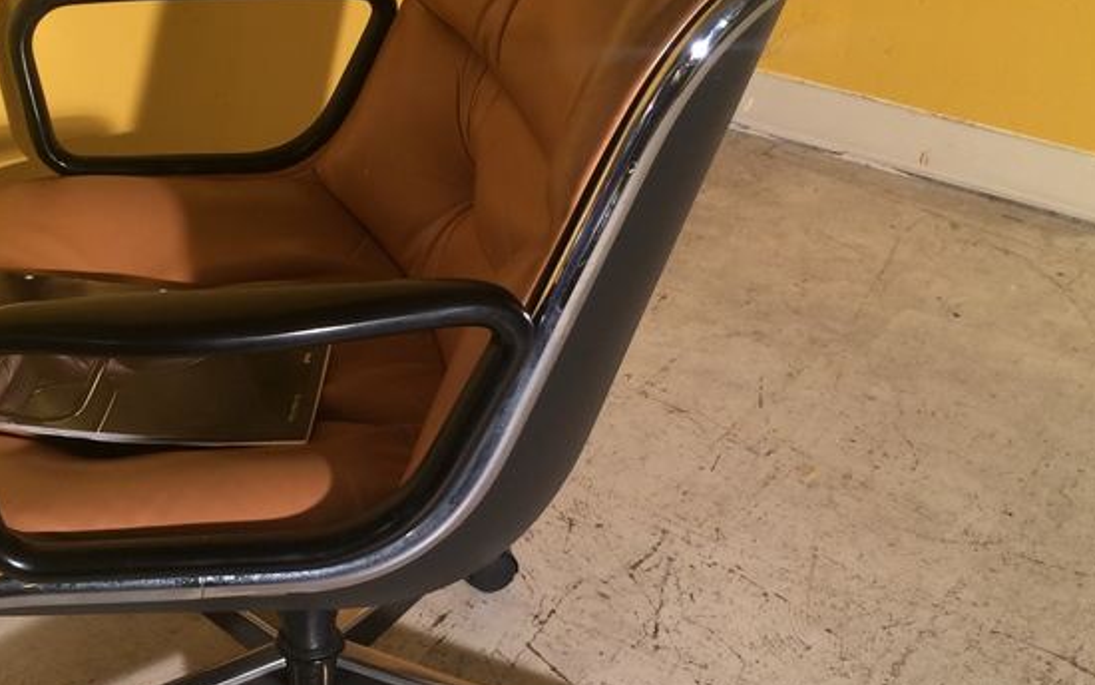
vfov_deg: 24.8
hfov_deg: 38.3
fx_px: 1552
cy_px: 427
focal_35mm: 52
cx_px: 346
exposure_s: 1/30
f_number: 2.2
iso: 80
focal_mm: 4.12
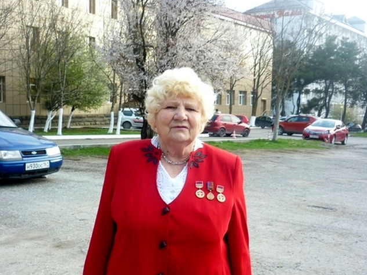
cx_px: 188
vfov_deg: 41.8
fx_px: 360
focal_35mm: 34
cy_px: 139
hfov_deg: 54.0
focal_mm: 5.5
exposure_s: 1/200
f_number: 2.8
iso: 80
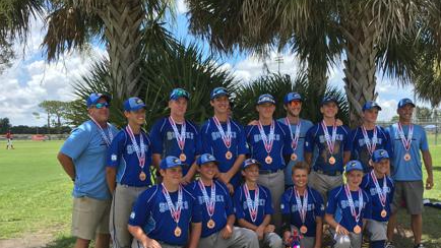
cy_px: 172
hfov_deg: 50.4
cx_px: 246
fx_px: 468
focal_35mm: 40
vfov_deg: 29.4
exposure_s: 1/974
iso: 25
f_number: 2.2
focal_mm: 4.15
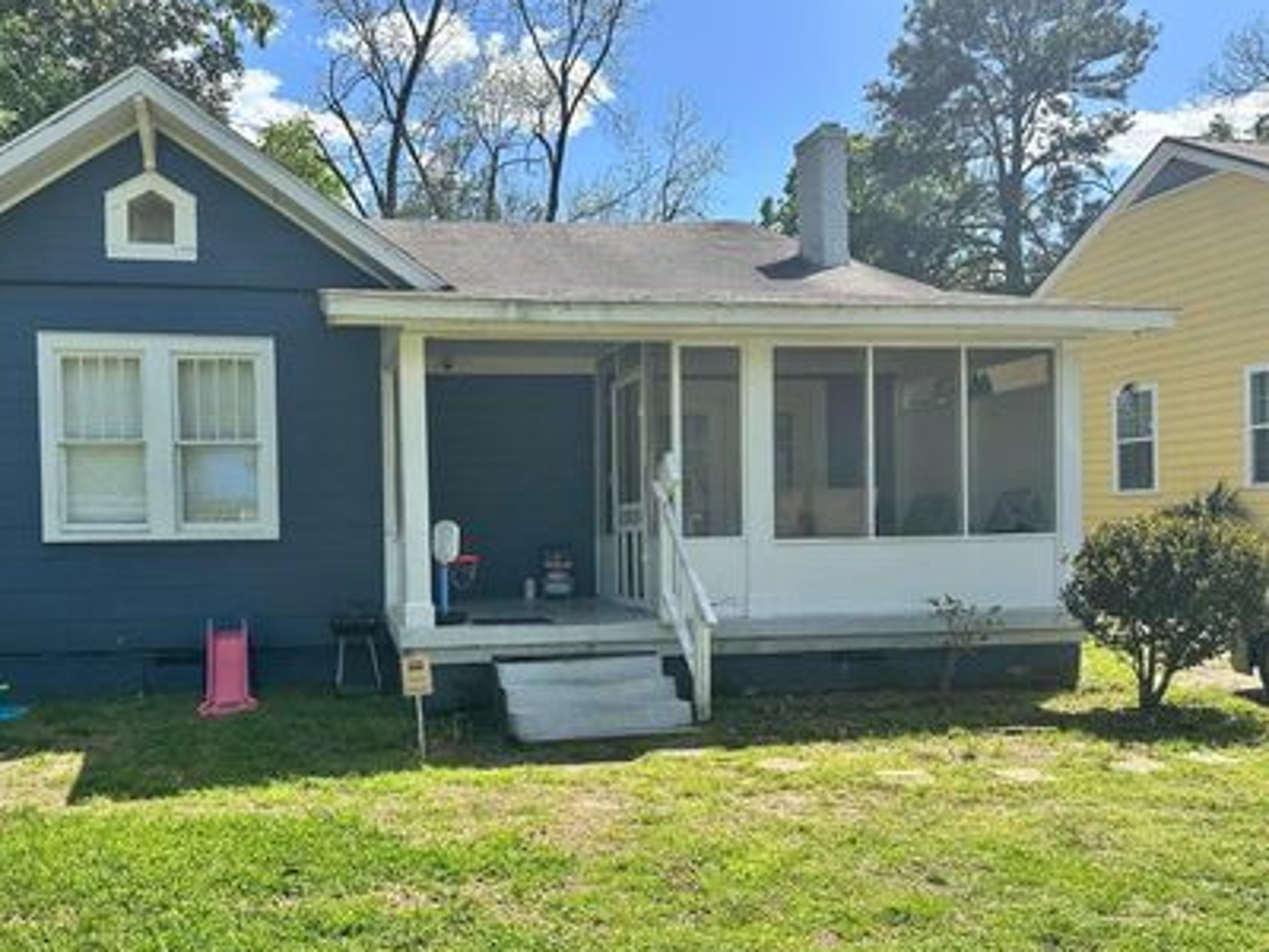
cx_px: 479
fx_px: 1100
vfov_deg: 46.6
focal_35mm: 30
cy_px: 554
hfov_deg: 59.2
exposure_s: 1/2410
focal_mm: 6.86
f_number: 1.78
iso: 80
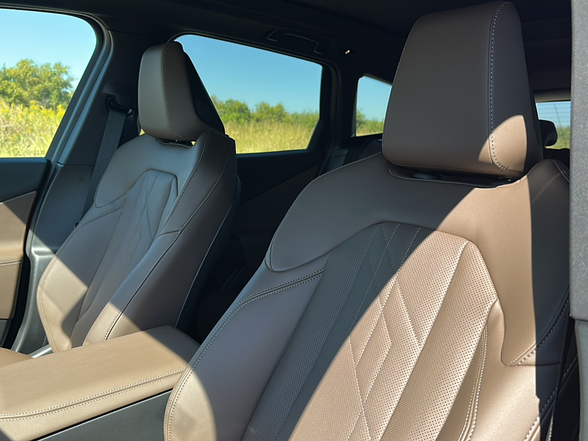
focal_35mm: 25
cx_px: 294
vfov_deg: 54.9
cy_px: 220
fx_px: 425
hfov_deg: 69.4
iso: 80
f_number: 1.78
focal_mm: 6.86
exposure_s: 1/535
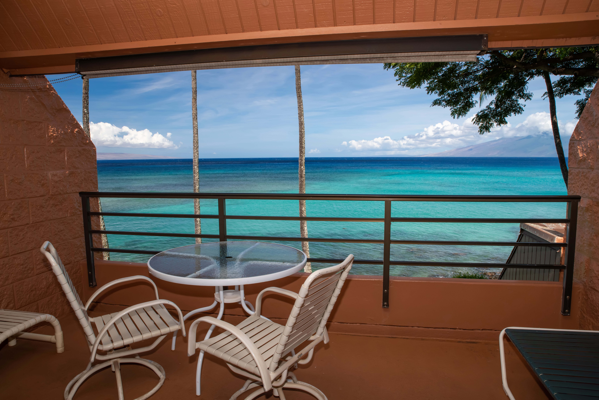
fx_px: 399
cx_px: 300
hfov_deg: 73.7
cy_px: 200
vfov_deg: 53.1
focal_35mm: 24
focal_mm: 24
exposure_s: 1/250
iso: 500
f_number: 13
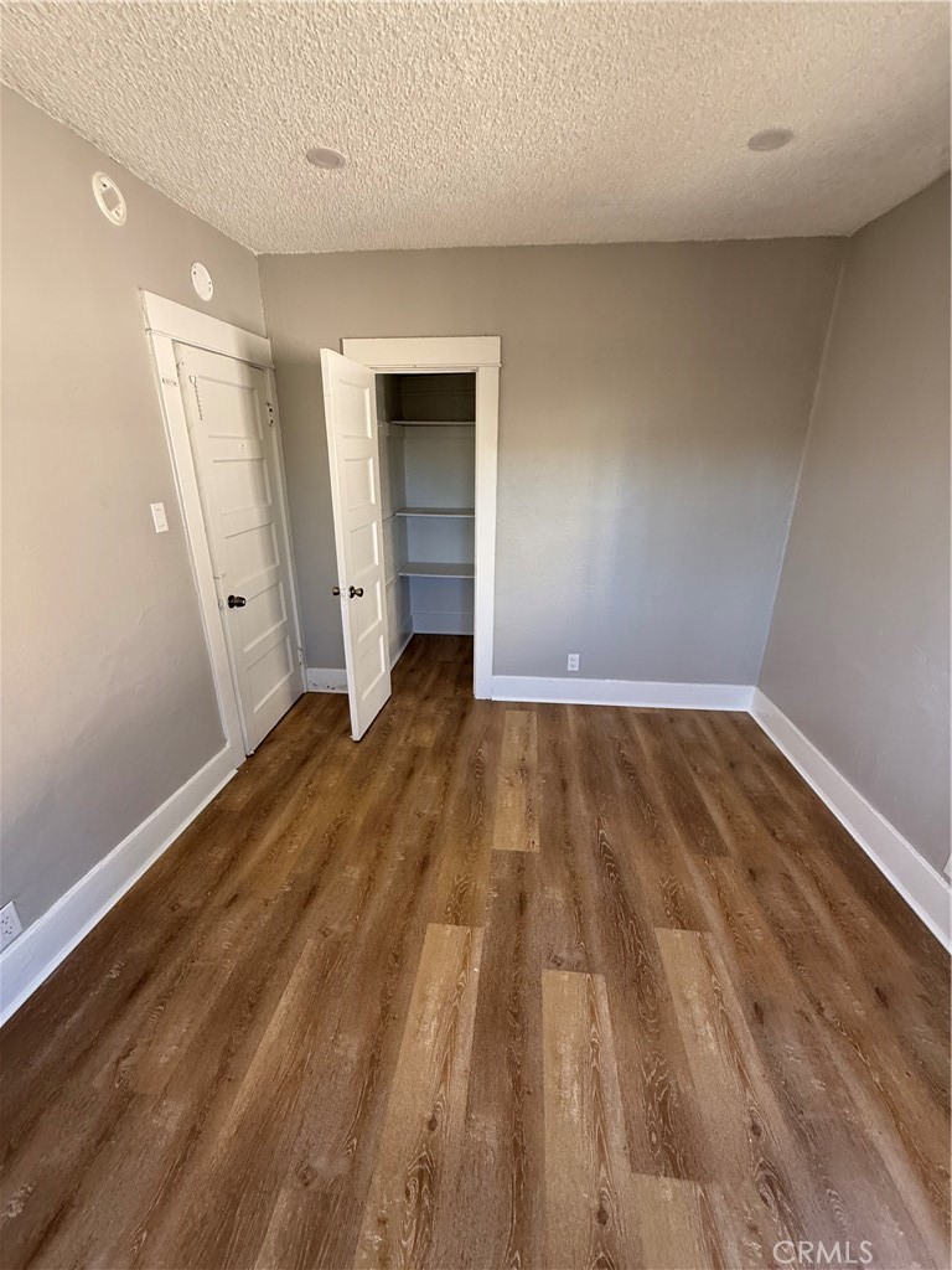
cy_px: 635
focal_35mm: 14
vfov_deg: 102.1
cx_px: 476
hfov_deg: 85.7
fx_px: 513
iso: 200
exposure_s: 1/99
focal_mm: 2.22
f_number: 2.2
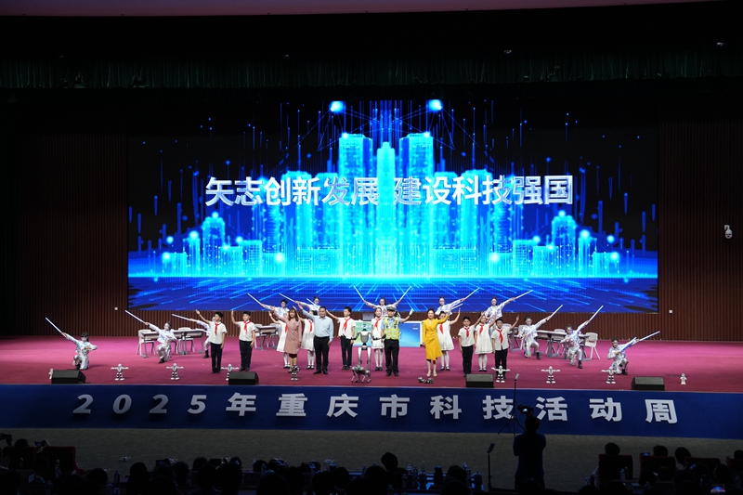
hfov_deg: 43.6
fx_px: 928
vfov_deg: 29.9
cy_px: 248
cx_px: 372
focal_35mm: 45
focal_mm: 45
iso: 2500
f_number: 3.5
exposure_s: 1/500
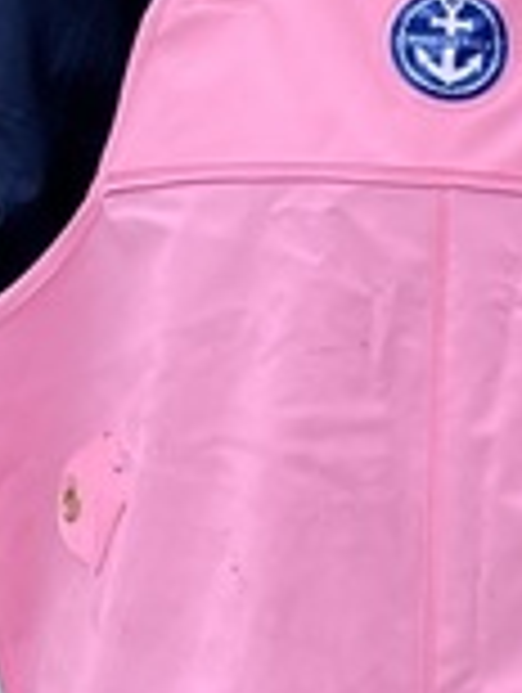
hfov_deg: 9.0
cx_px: 1076
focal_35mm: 155
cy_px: 396
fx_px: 3108
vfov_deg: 12.7
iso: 32
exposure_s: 1/771
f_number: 1.8
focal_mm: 3.99
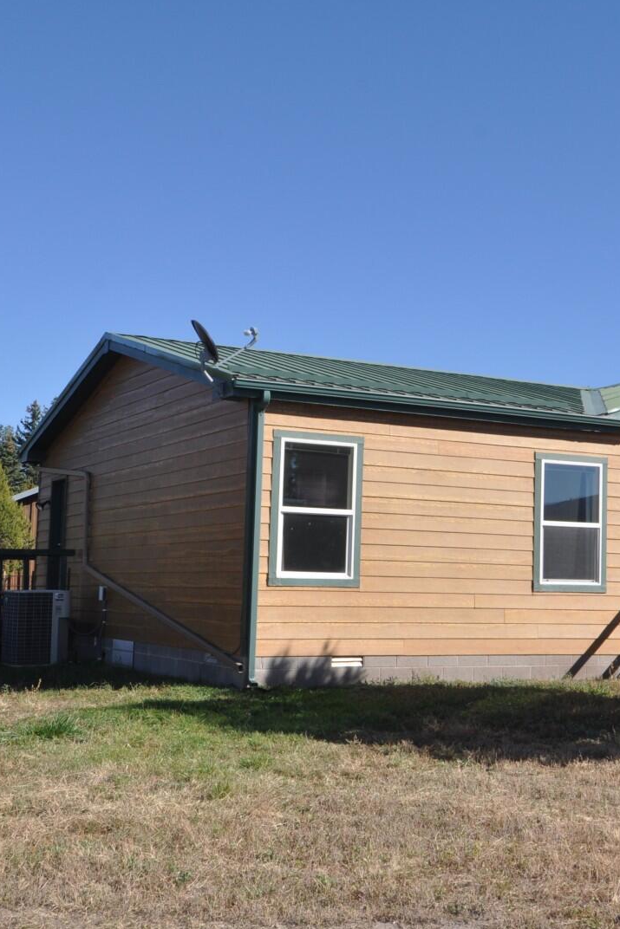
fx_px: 1291
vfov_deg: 39.6
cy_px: 464
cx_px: 473
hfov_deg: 26.6
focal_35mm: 50
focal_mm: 22
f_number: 13
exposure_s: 1/200
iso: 200
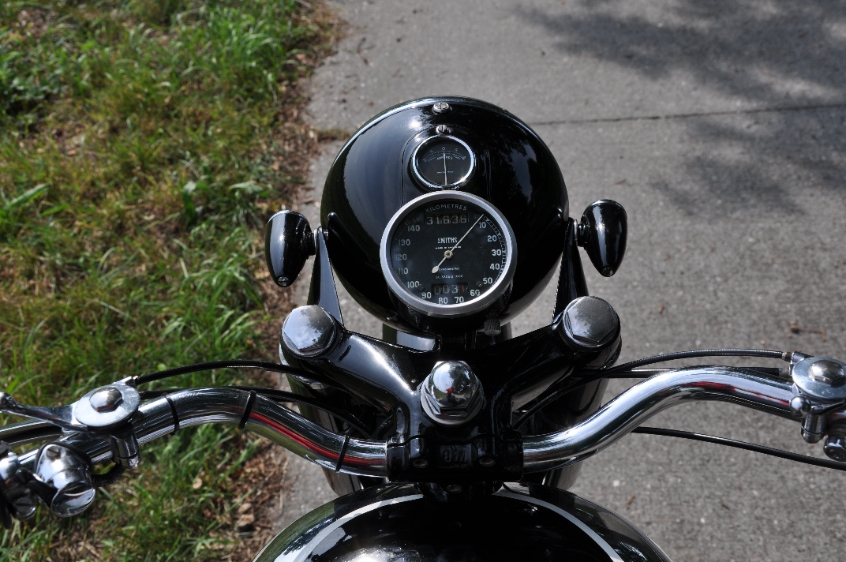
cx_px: 423
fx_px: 1197
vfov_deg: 26.4
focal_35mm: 51
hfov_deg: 38.9
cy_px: 281
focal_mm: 34
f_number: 10
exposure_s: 1/400
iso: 200
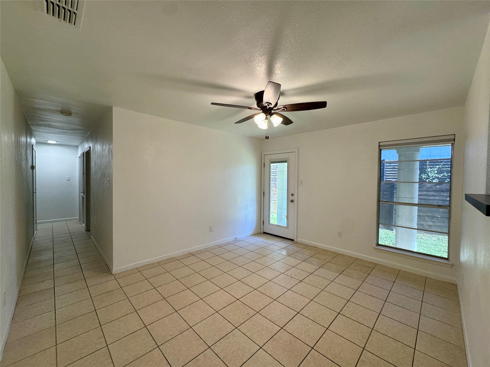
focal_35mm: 14
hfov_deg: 102.1
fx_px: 198
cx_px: 245
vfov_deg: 85.7
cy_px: 184
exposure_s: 1/120
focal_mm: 2.22
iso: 160
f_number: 2.2
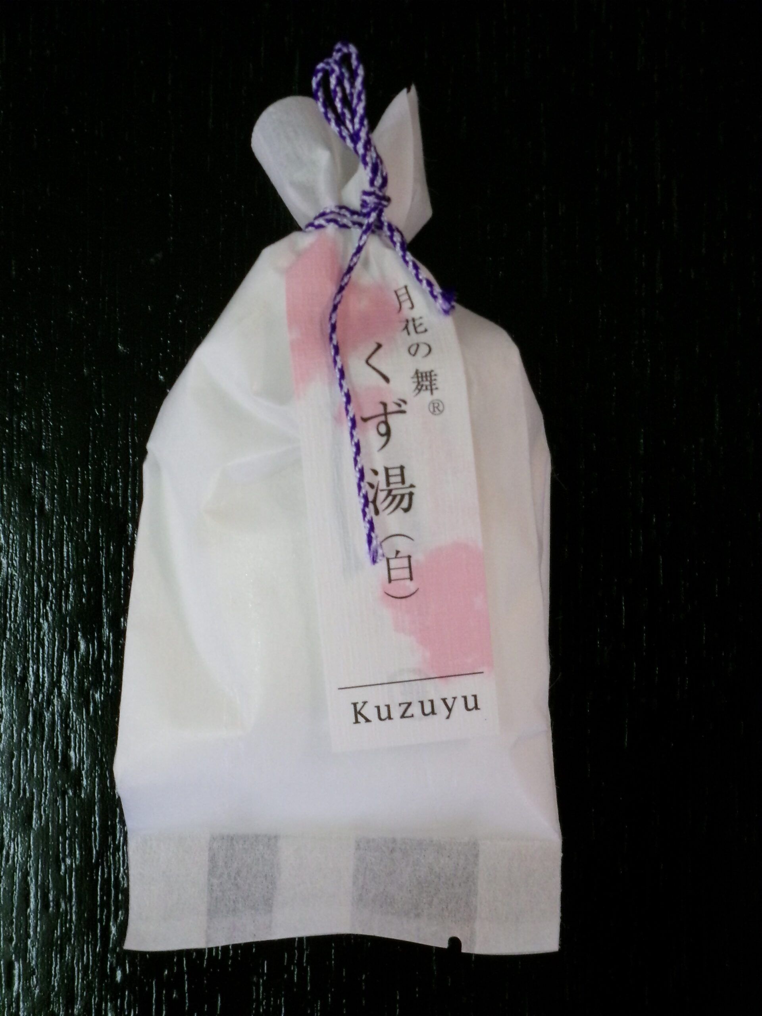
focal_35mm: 78
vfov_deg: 25.0
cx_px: 381
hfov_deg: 18.9
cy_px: 508
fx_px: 2289
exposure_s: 1/80
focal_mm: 14
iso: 800
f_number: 5.4
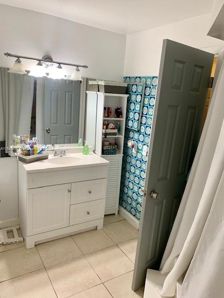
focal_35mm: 26
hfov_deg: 53.1
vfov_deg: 67.3
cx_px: 112
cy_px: 149
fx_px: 224
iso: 100
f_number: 1.8
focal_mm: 4.25
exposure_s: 1/73
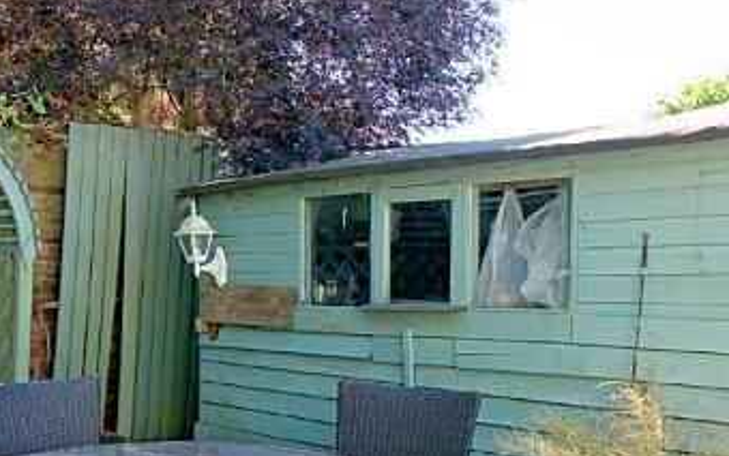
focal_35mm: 46
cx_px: 322
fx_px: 915
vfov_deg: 27.6
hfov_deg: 43.4
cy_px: 344
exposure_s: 1/100
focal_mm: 10
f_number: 6.3
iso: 100
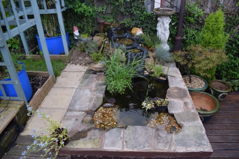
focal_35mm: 27
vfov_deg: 47.9
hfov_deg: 67.4
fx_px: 179
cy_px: 80
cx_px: 120
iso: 720
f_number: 5.6
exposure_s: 1/125
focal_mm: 18
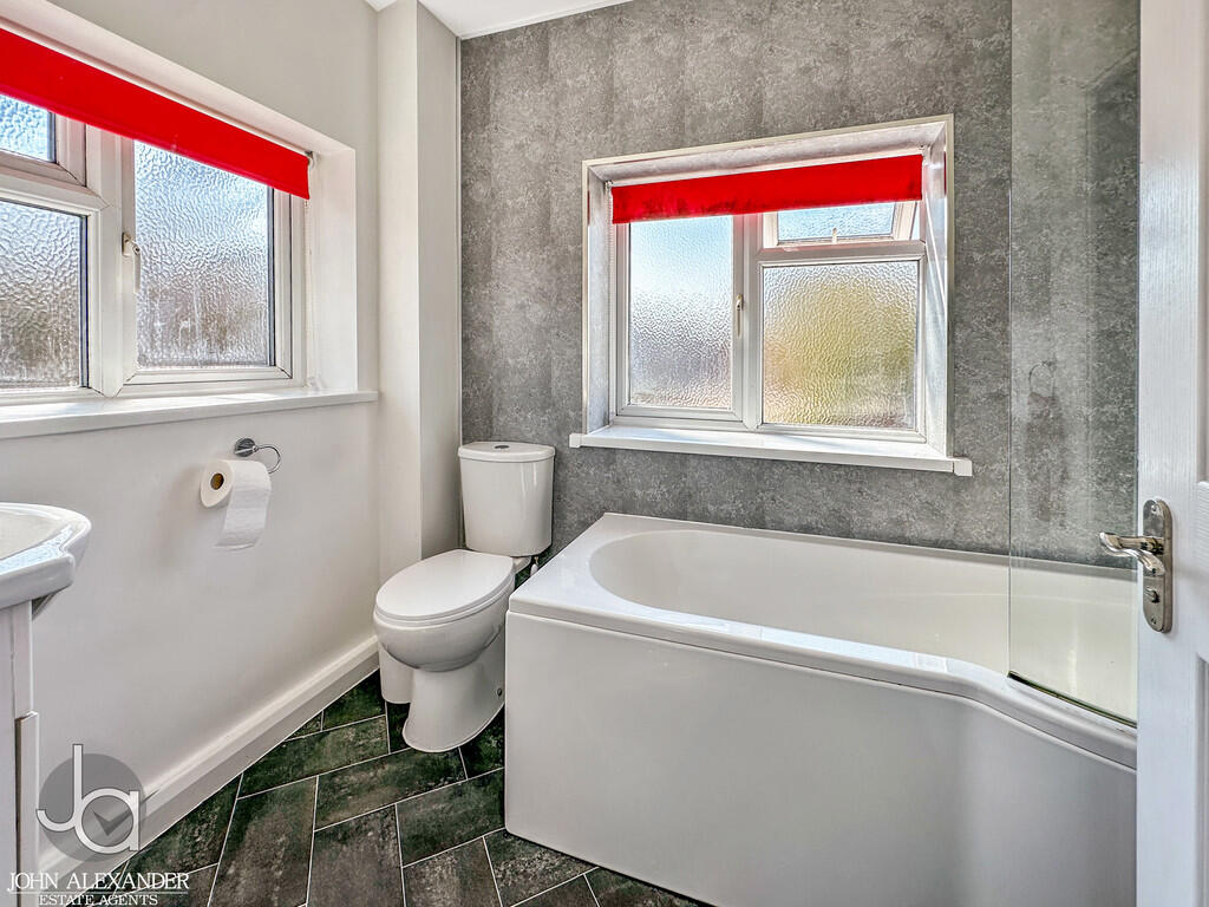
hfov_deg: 102.1
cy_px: 454
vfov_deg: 85.7
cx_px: 604
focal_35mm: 14
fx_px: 489
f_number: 2.2
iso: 40
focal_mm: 2.22
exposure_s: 1/350
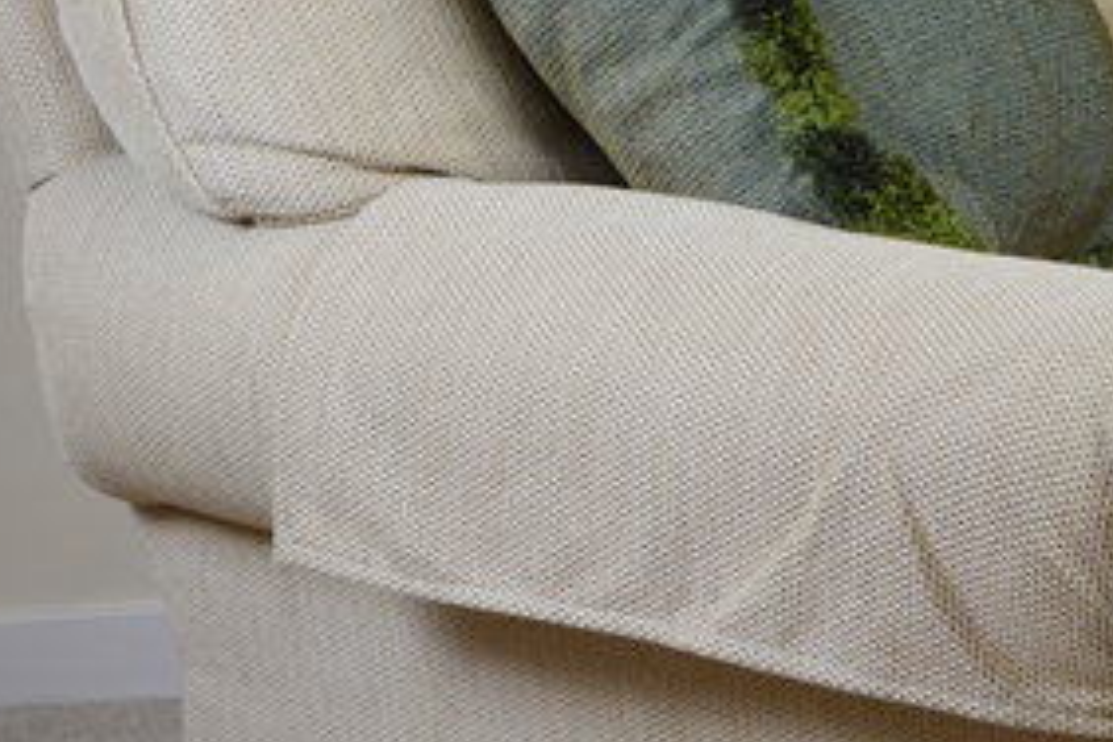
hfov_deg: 15.2
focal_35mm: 134
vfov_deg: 10.2
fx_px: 4143
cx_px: 931
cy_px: 659
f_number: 5.3
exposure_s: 1/60
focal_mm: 42
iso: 560
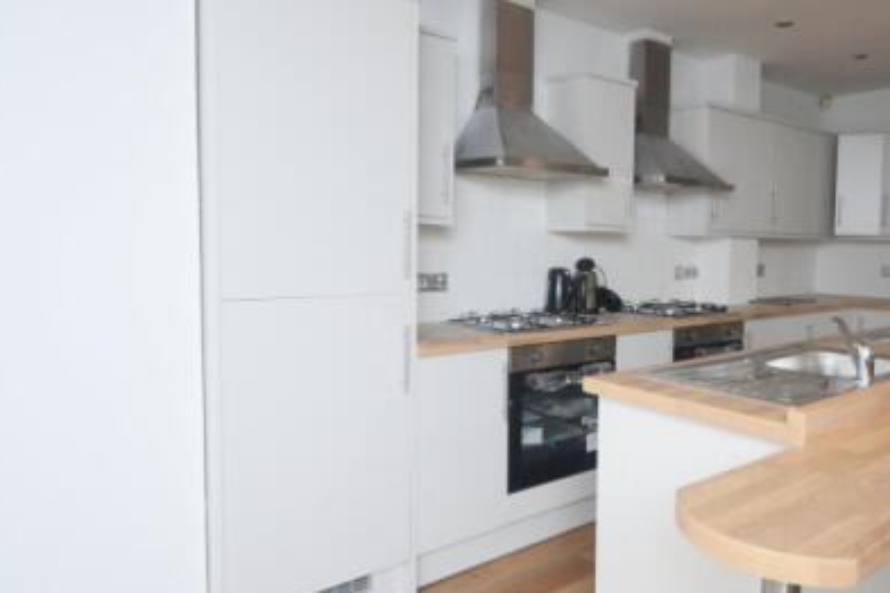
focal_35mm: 25
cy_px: 277
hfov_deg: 69.3
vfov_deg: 51.3
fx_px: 618
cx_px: 601
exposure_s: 1/100
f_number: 3.5
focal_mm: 10
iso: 400
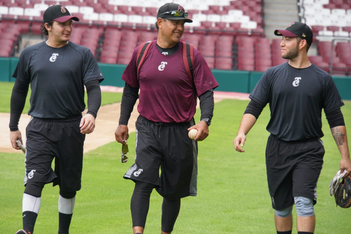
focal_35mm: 300
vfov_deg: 4.6
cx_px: 176
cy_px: 117
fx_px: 2925
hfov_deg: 6.9
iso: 250
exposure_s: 1/320
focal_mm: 200
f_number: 6.3
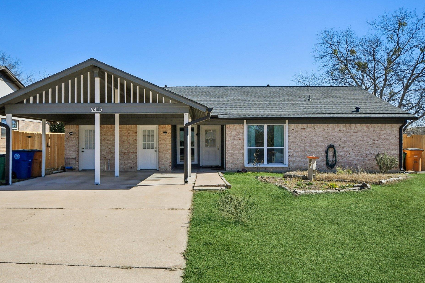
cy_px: 133
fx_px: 390
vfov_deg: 39.9
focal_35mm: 33
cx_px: 202
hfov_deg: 57.2
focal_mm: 20
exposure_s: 1/2000
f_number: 8
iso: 400
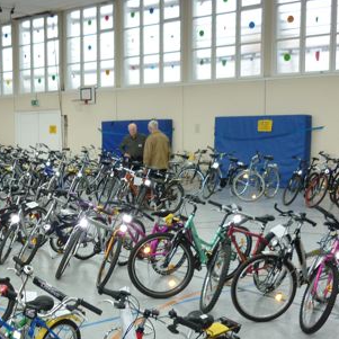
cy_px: 214
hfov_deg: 27.1
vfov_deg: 27.6
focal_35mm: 62
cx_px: 57
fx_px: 687
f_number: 2.8
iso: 125
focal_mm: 5.5
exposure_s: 1/30
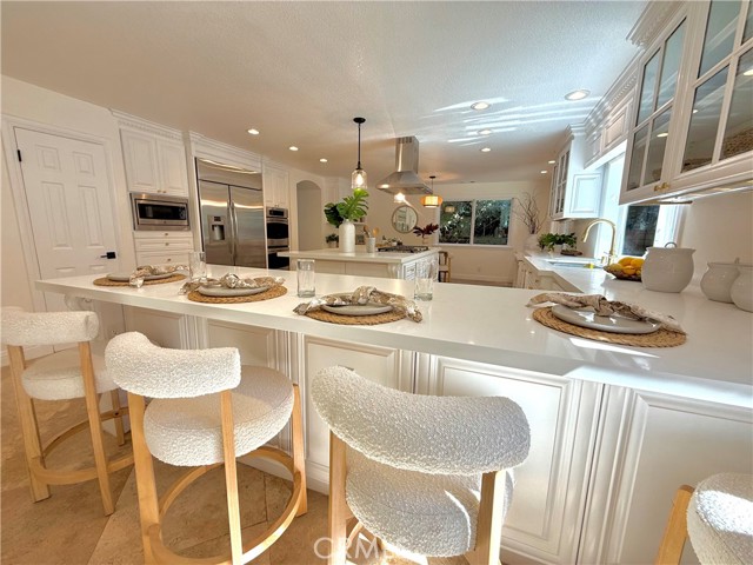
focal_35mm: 14
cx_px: 376
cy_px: 282
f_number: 2.2
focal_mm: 2.22
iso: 50
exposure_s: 1/120
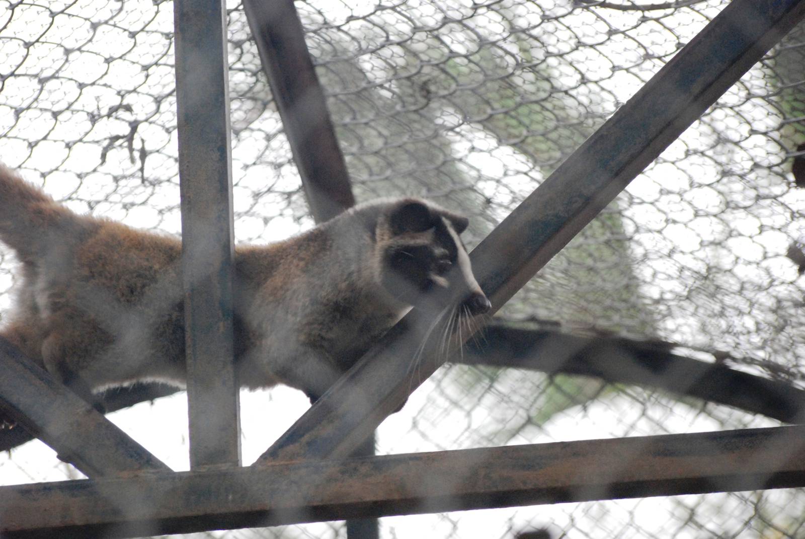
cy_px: 270
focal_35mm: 292
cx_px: 402
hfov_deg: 7.0
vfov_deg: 4.7
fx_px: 6548
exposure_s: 1/160
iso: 1600
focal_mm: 195
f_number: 5
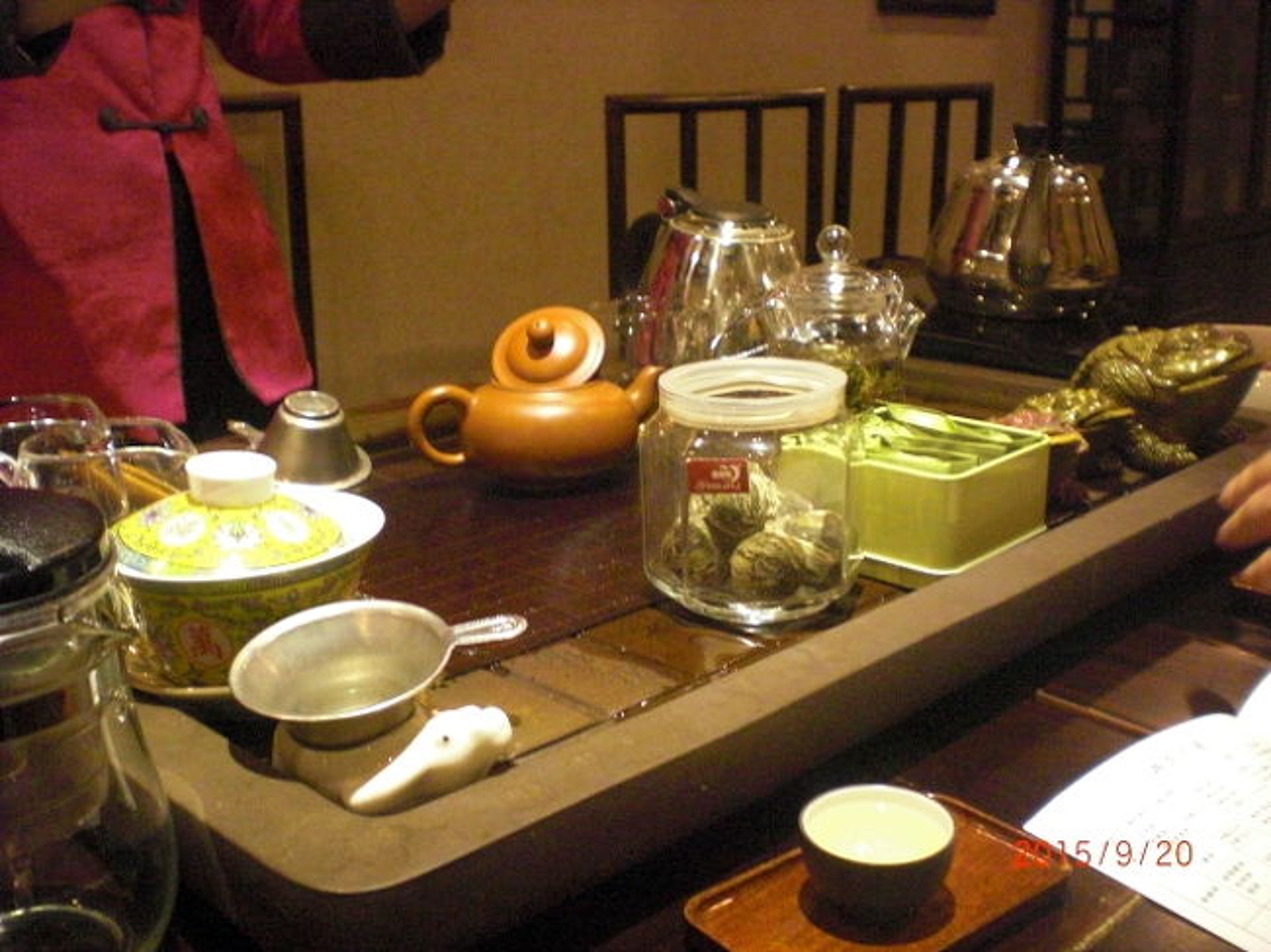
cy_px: 476
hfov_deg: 49.0
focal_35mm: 38
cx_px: 636
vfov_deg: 37.7
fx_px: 1395
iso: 800
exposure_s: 1/60
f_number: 3.1
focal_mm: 6.3
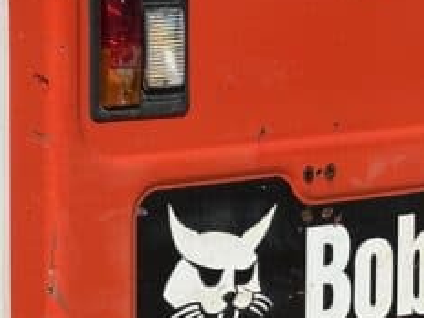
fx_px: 2278
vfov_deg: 8.0
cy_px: 78
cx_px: -132
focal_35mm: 186
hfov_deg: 10.4
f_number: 1.78
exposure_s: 1/9804
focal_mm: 6.86
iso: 64
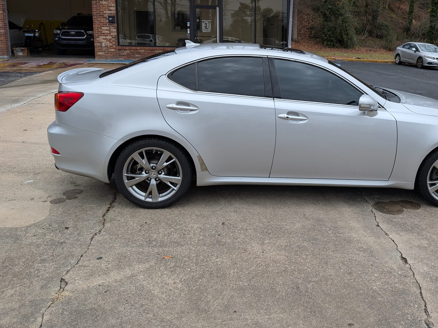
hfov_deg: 54.1
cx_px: 297
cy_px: 125
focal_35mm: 33
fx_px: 417
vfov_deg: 42.6
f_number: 1.68
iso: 24
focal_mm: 6.9
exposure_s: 1/712
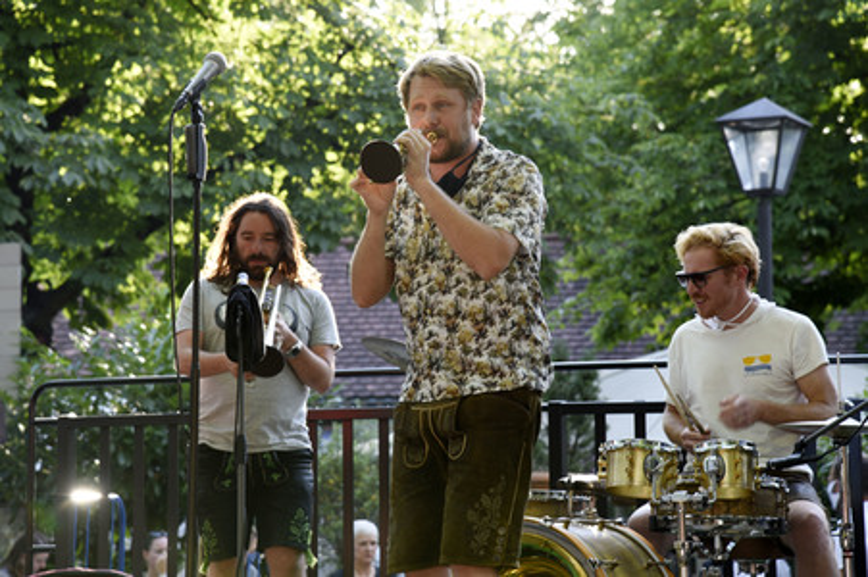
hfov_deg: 17.1
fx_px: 2891
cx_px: 434
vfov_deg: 11.4
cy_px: 288
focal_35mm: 120
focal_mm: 120
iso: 400
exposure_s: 1/100
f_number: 6.3
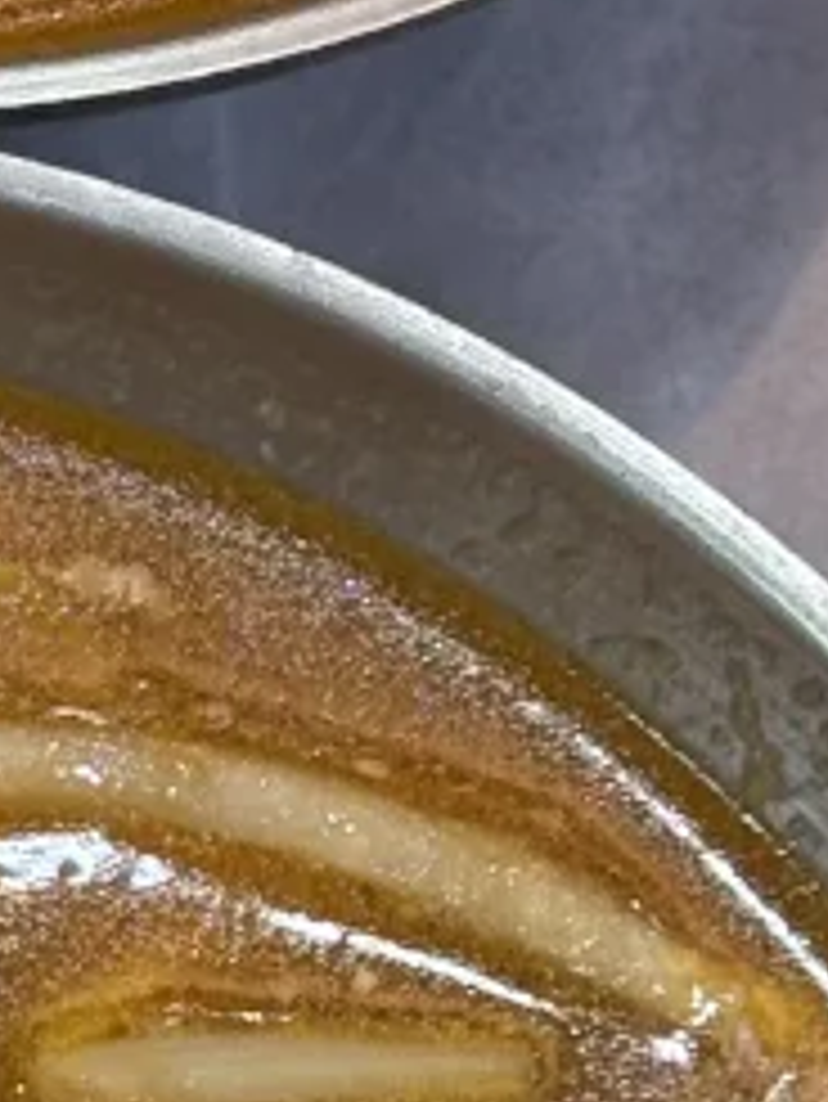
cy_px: 427
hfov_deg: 5.1
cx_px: -1269
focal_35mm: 282
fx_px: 8986
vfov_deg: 7.0
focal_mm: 6.76
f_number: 1.78
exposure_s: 1/50
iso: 50
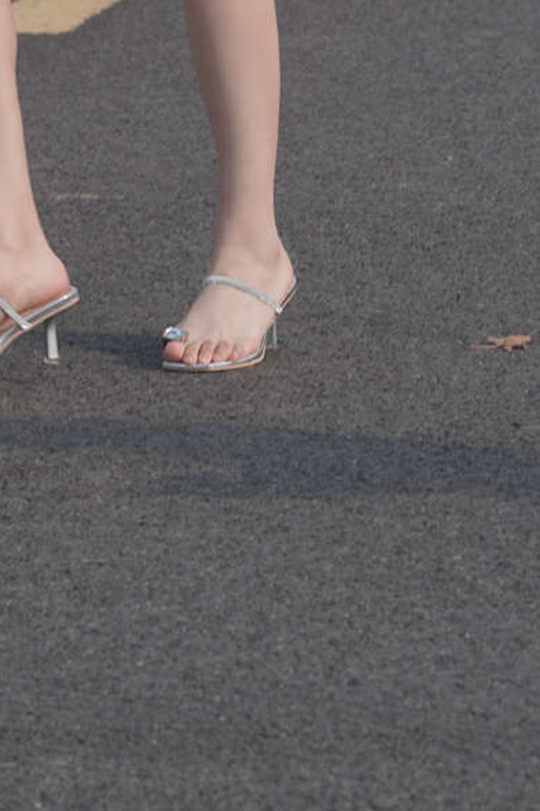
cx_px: 25
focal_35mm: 412
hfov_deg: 3.3
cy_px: -385
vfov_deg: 5.0
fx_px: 9275
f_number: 8
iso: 250
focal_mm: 135
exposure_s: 1/640
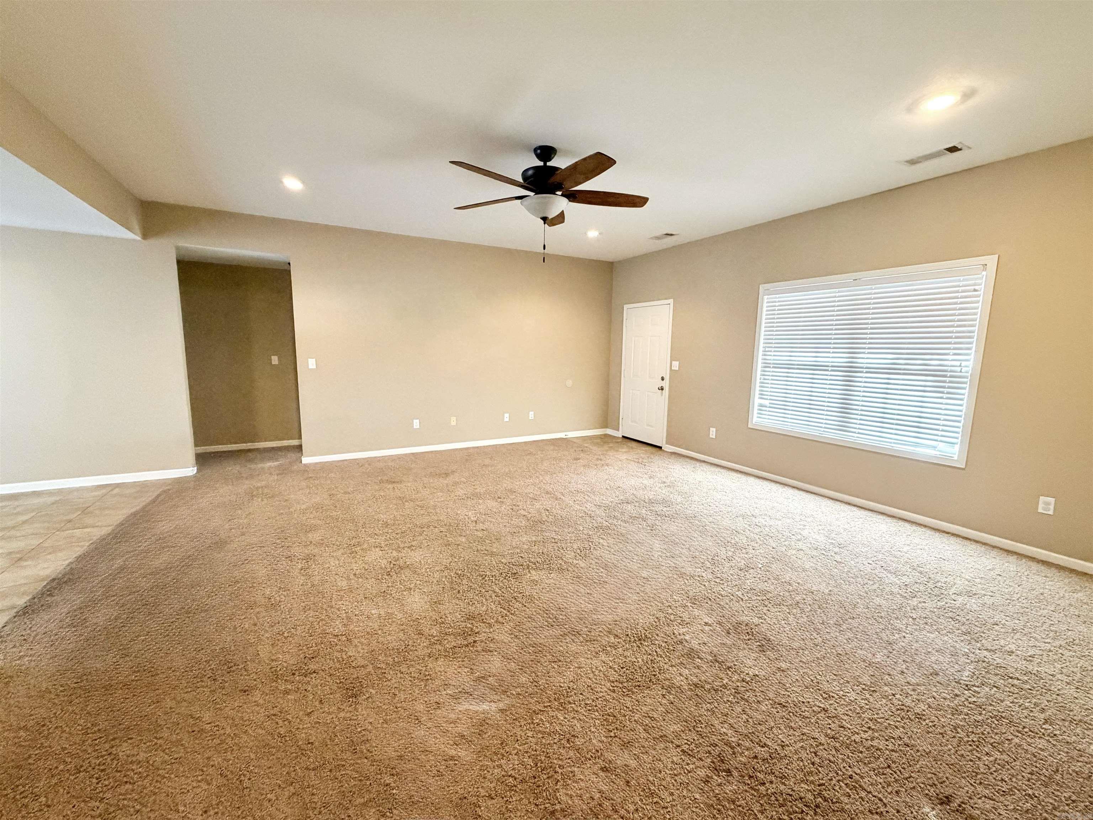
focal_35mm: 14
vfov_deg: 85.7
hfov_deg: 102.1
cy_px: 410
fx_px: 442
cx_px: 546
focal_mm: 2.22
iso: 500
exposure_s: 1/60
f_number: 2.2
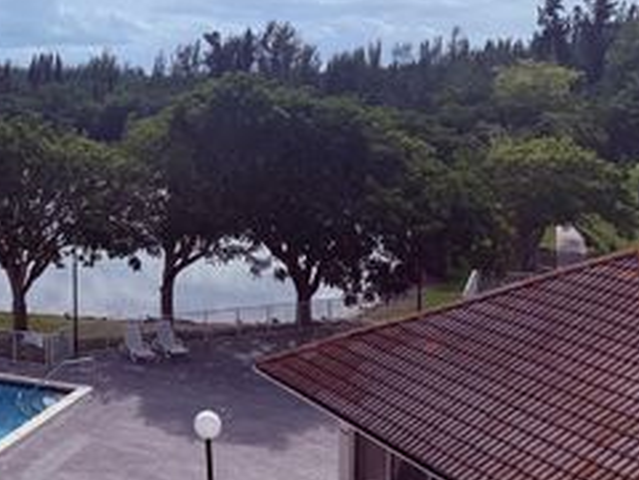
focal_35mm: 50
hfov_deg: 36.0
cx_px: 69
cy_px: 180
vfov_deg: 29.0
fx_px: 923
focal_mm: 6.76
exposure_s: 1/14286
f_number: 1.78
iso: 80
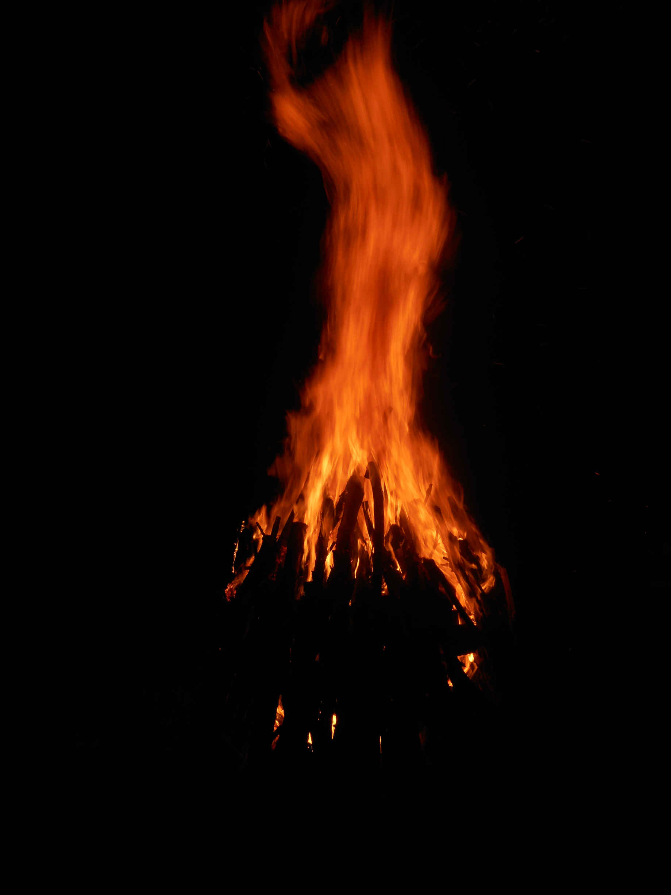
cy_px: 448
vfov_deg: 42.9
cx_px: 336
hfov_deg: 32.9
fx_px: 1137
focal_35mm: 44
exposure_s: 1/40
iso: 80
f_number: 4.7
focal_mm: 7.9
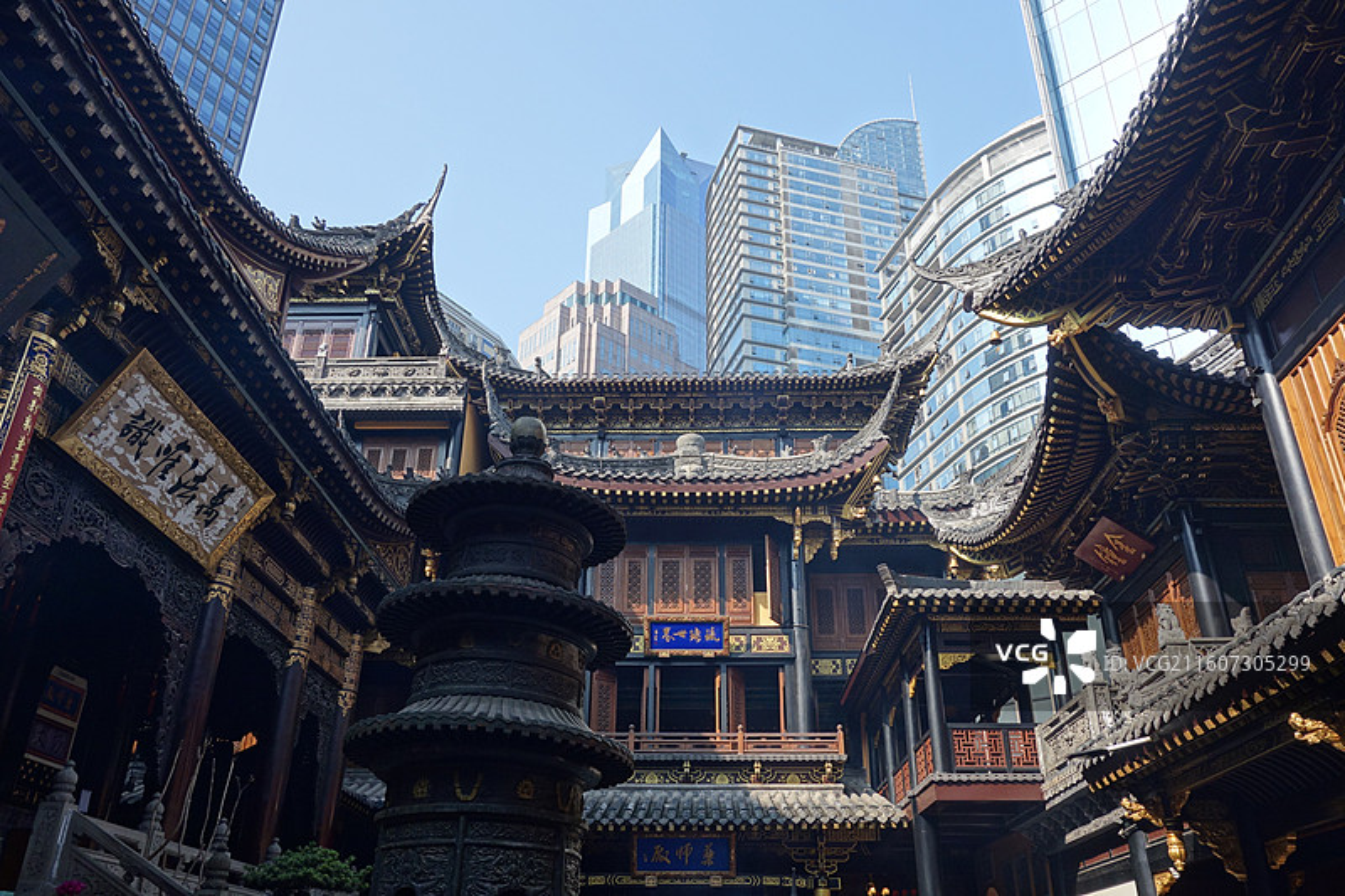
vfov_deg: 46.4
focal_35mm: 28
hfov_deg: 65.5
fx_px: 1046
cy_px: 448
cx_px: 672
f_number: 5.6
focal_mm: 10.4
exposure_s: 1/160
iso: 125
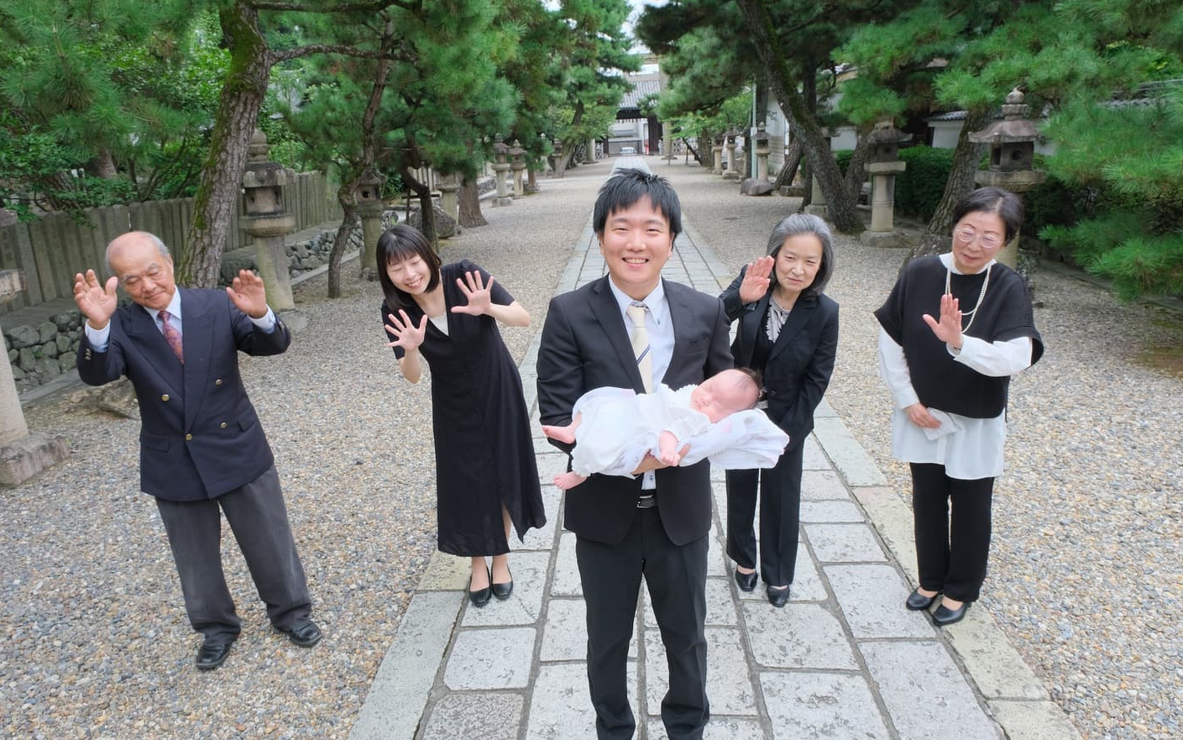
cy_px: 361
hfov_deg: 72.5
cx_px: 581
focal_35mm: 25
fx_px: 806
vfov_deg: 49.3
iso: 800
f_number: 8
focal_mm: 16
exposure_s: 1/125
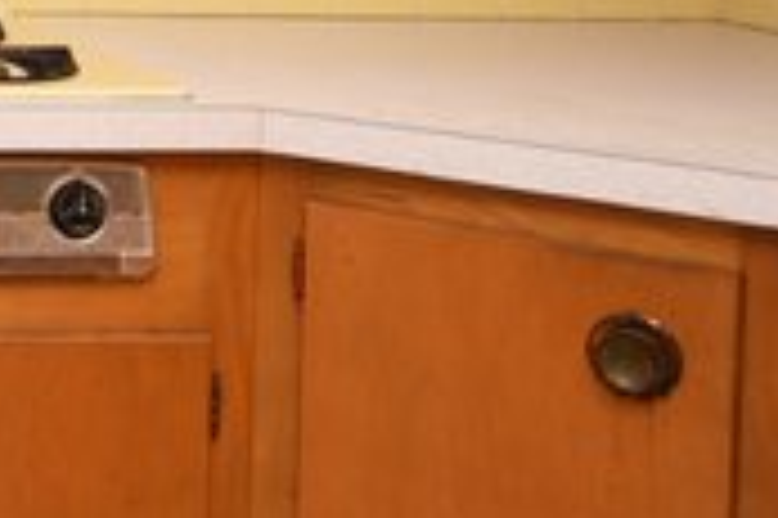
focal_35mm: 80
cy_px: -196
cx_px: -423
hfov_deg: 21.0
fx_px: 1728
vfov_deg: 16.0
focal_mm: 13
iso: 100
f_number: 4
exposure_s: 1/60
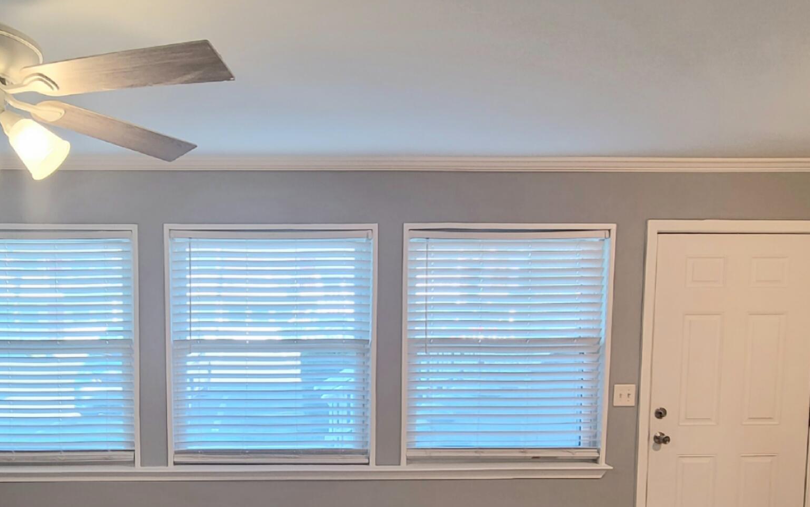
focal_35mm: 27
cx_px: 259
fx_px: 596
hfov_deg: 66.2
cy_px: 363
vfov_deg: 44.9
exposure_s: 1/60.2
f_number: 2.2
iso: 125
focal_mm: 2.2
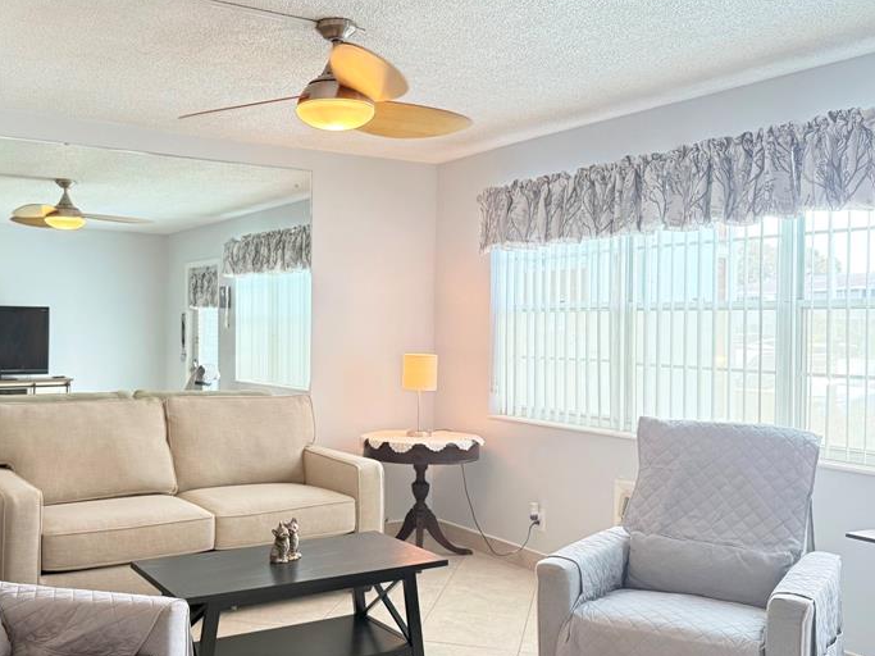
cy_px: 334
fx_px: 910
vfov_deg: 39.6
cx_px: 343
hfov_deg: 51.0
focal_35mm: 36
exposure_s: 1/120
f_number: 1.78
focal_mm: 6.76
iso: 250
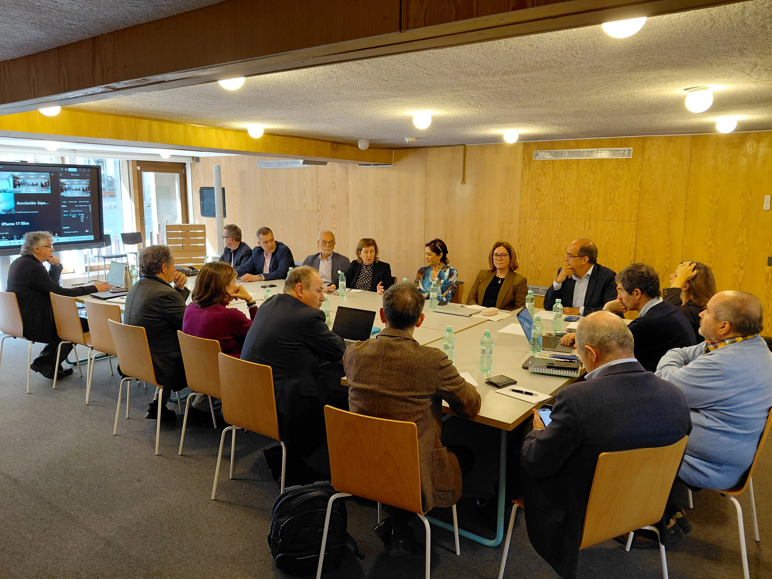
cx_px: 386
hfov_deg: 69.4
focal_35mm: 25
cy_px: 290
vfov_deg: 54.9
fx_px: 558
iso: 200
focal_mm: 4.69
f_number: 1.8
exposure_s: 1/100
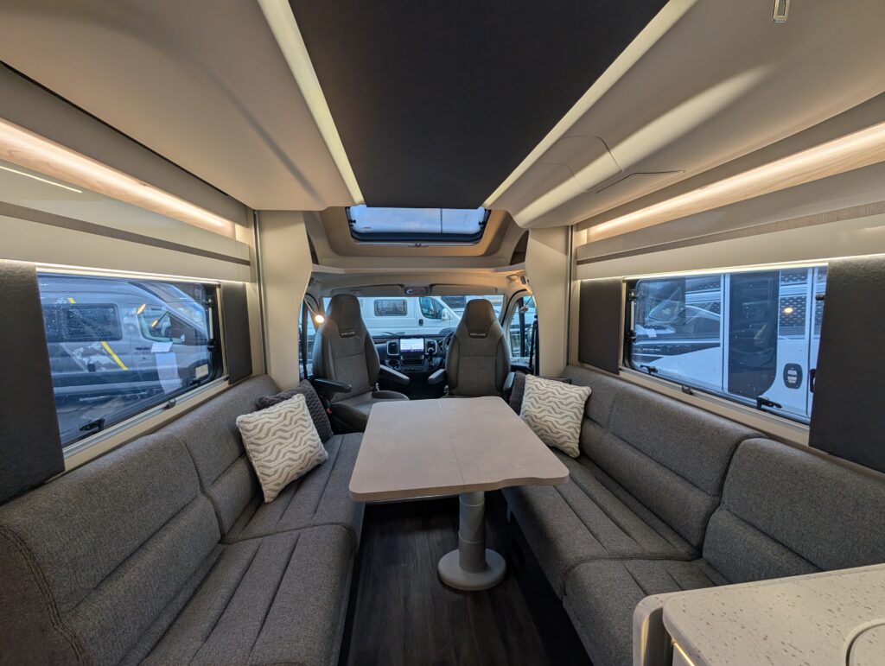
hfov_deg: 110.5
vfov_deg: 94.6
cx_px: 442
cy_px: 333
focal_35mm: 12
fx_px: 307
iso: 55
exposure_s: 1/102
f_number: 1.7
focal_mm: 2.02
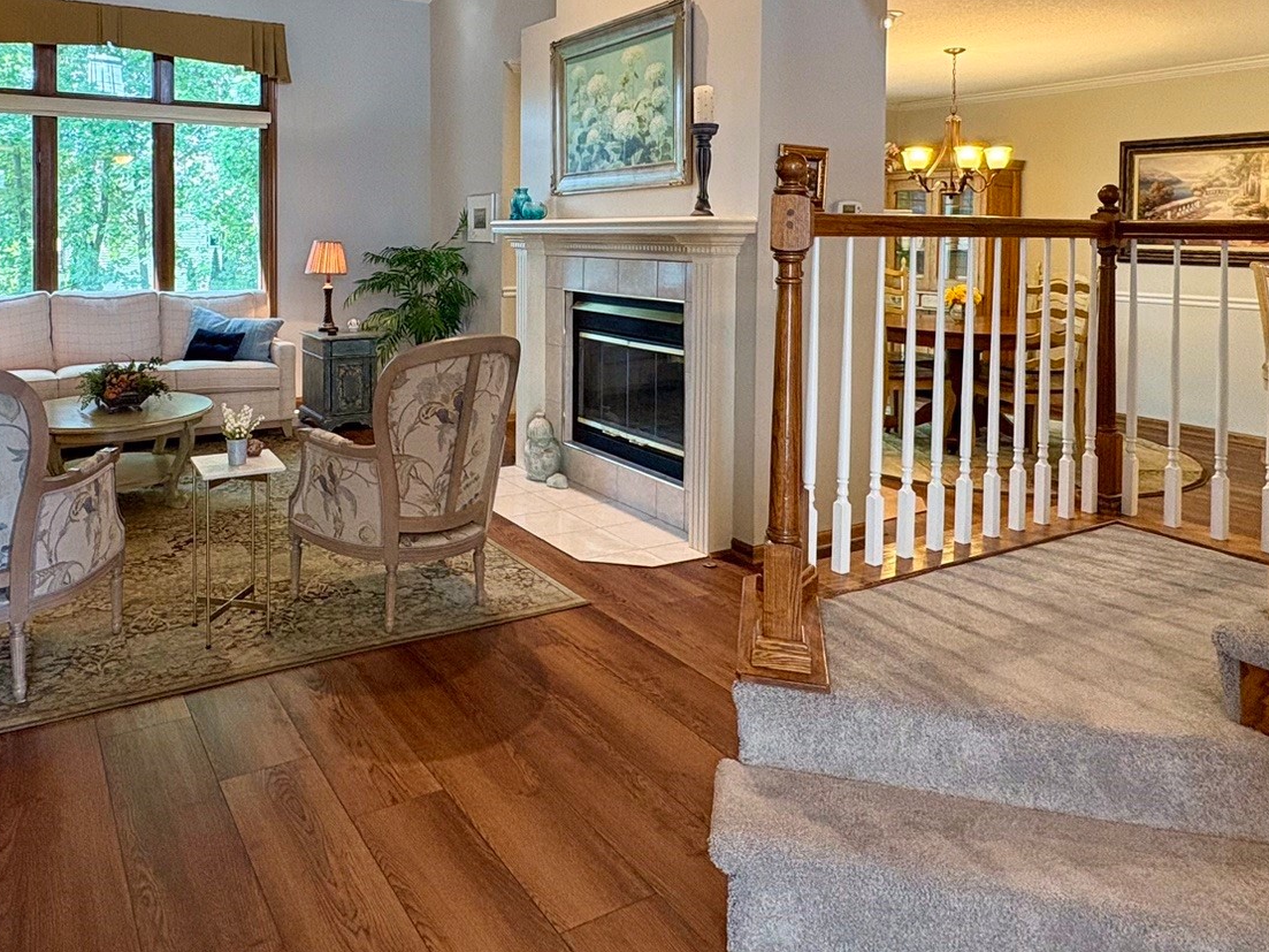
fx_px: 953
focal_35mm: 26
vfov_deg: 51.1
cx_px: 520
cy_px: 256
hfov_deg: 66.8
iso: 250
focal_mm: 2.22
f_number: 2.2
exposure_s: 1/60
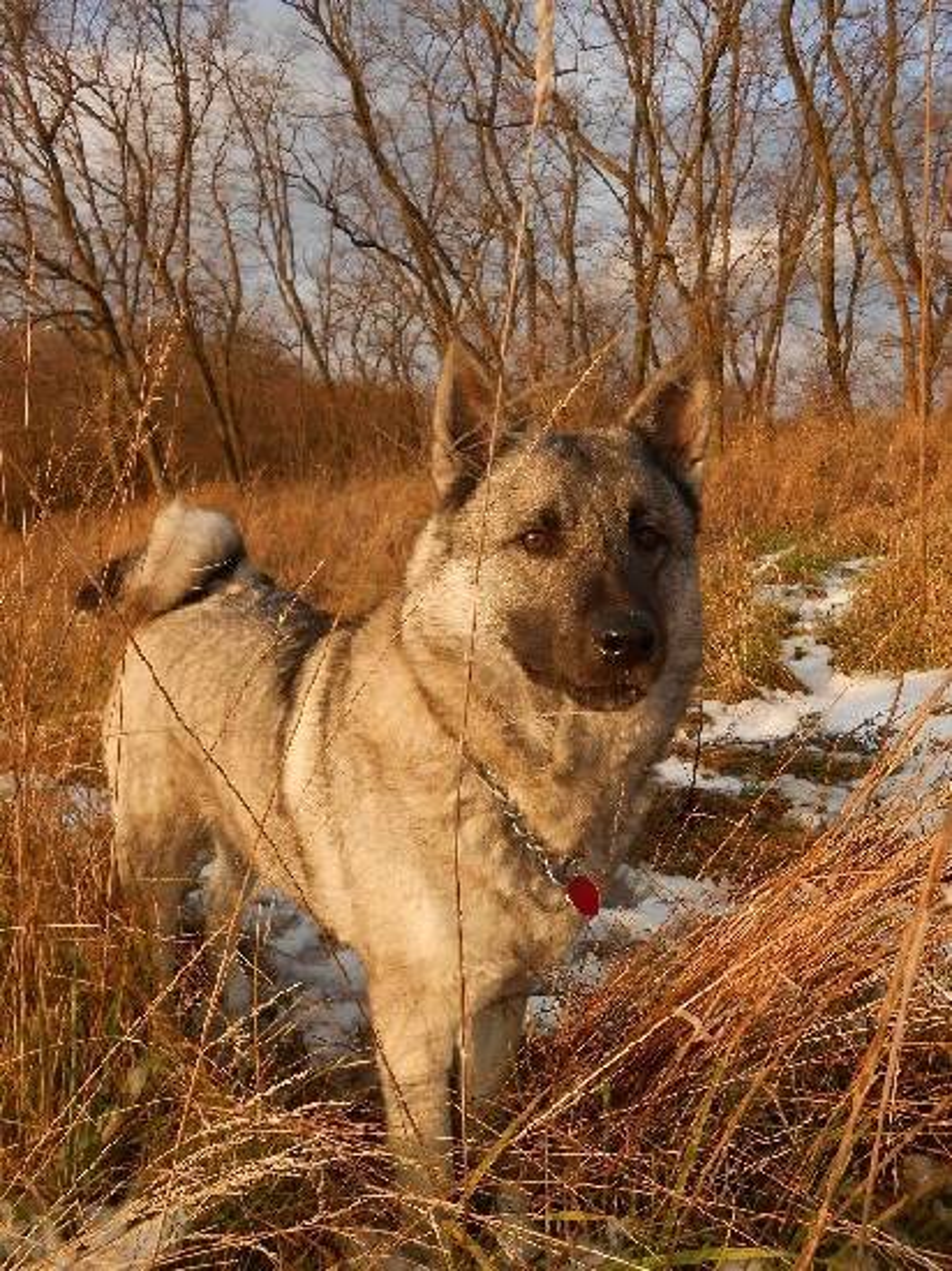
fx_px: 954
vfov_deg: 67.3
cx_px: 476
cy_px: 636
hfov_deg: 53.0
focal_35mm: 26
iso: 80
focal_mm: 4.6
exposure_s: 1/320
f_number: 3.5
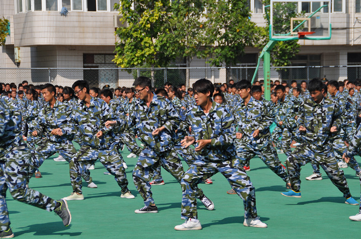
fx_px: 1502
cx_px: 180
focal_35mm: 150
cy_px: 120
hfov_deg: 13.7
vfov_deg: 9.1
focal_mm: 100
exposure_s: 1/800
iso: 200
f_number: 7.1
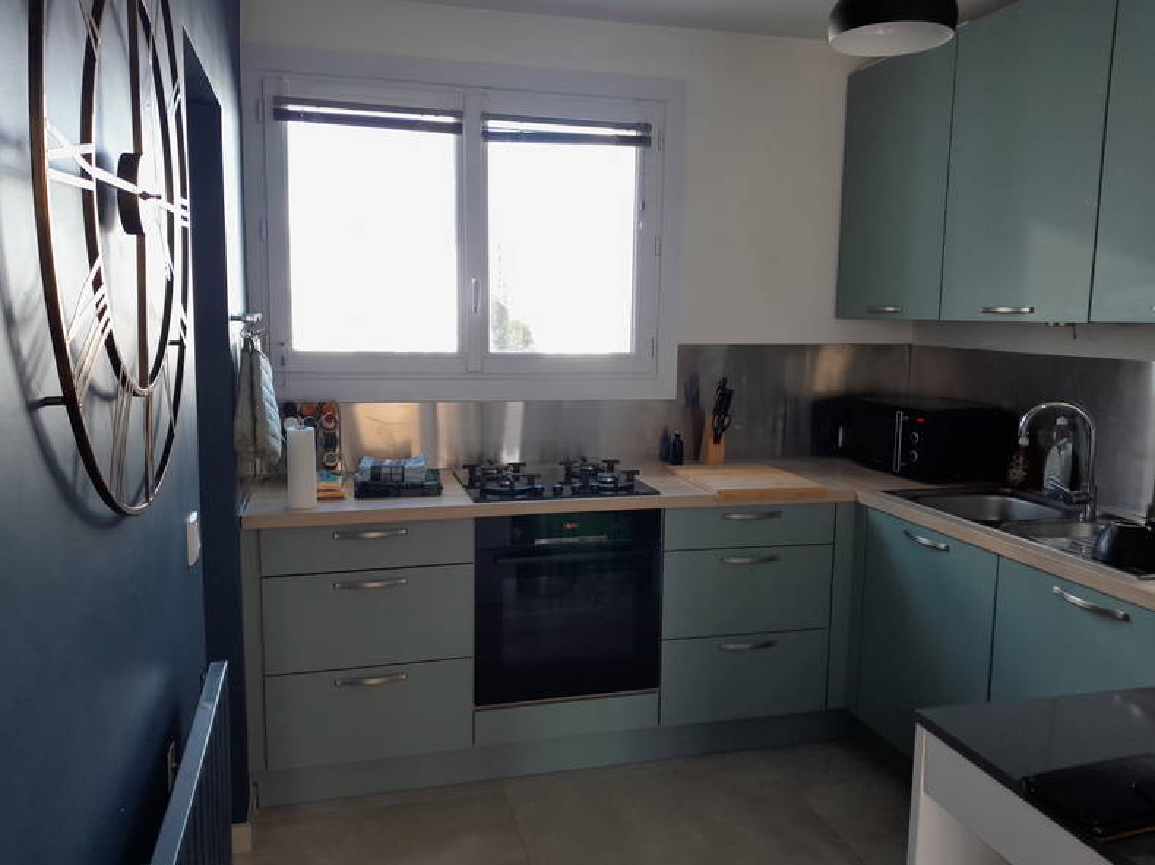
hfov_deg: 67.3
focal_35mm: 26
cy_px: 432
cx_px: 578
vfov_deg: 53.0
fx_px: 867
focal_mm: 4
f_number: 1.8
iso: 50
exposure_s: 1/100
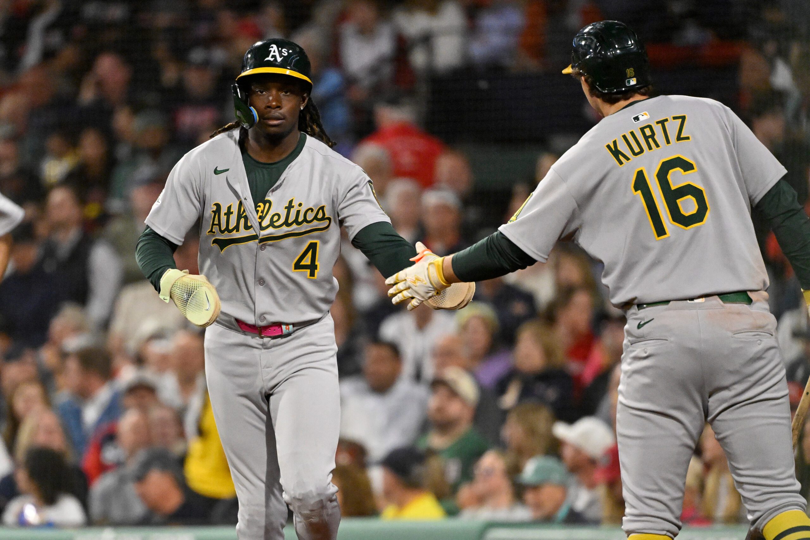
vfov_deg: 3.4
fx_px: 9000
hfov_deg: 5.2
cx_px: 405
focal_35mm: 400
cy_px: 270
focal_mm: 400
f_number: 4
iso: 6400
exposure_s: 1/2500
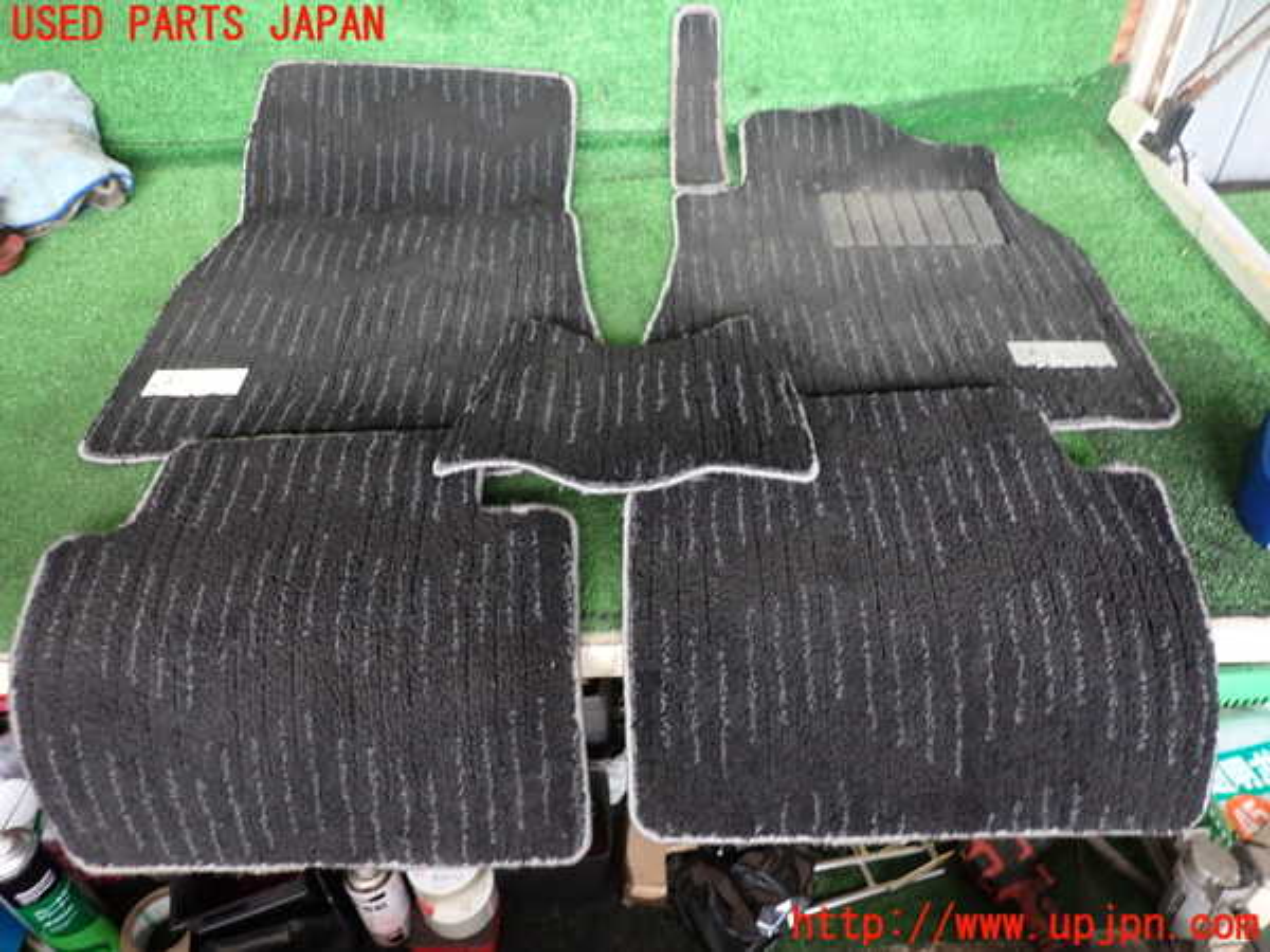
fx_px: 917
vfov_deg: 54.9
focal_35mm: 25
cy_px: 476
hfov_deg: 69.4
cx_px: 635
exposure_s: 1/40
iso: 200
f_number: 2
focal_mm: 4.5
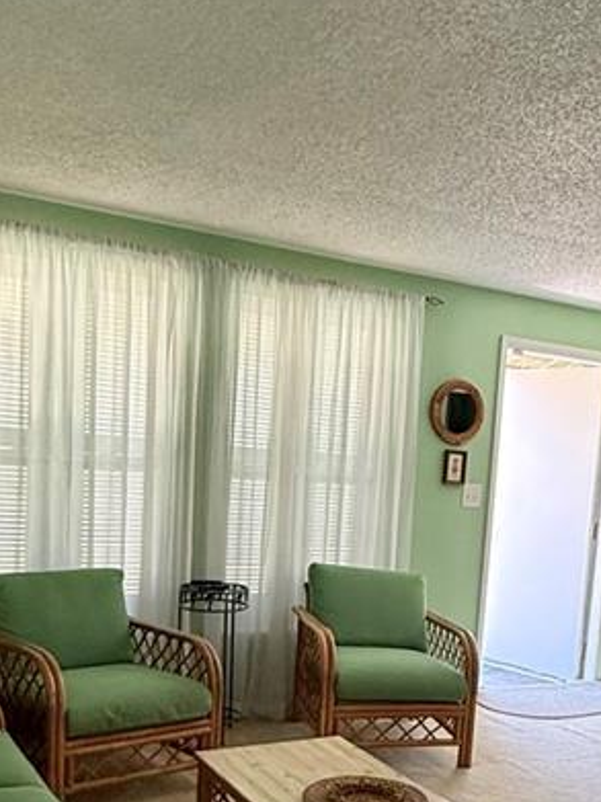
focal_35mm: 43
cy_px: 613
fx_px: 996
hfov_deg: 33.1
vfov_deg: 42.4
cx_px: 427
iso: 160
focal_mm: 2.22
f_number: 2.2
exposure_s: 1/99
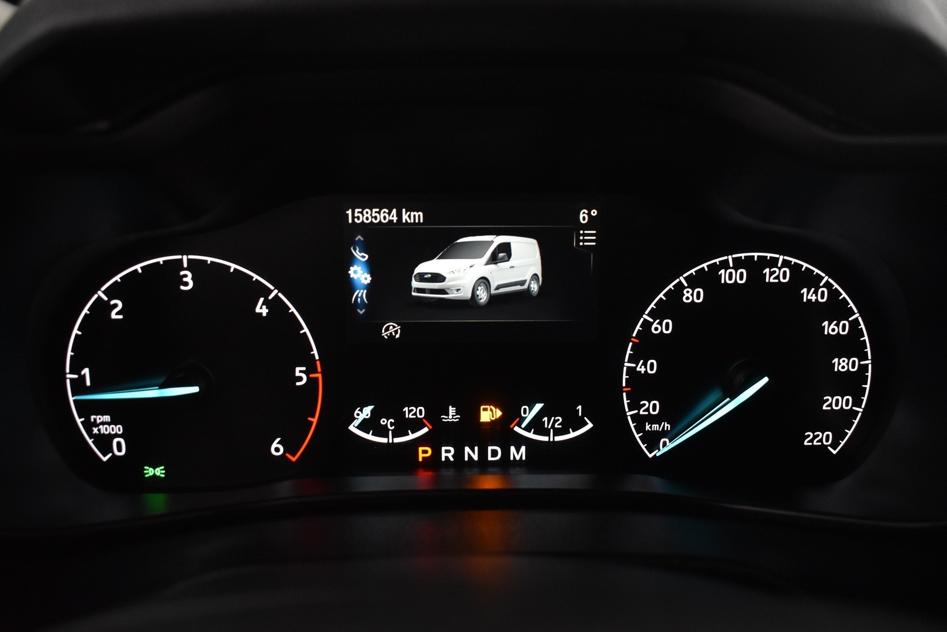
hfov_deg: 55.1
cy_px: 316
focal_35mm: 34
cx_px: 474
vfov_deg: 38.4
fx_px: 907
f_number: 3.8
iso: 2000
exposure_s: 1/40
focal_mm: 23
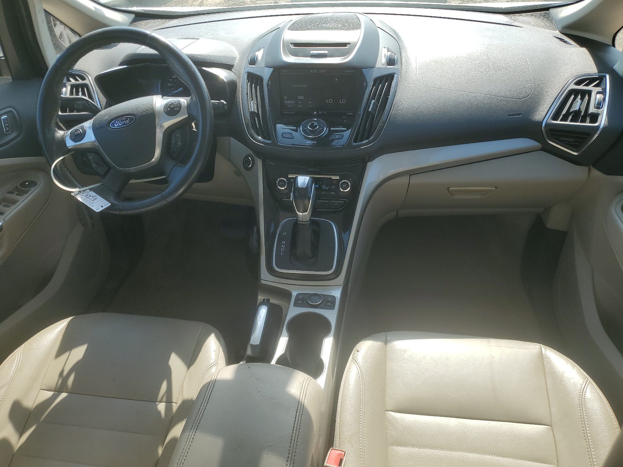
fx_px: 468
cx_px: 312
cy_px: 234
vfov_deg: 53.1
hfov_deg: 67.3
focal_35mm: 26
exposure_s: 1/1000
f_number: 1.5
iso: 50
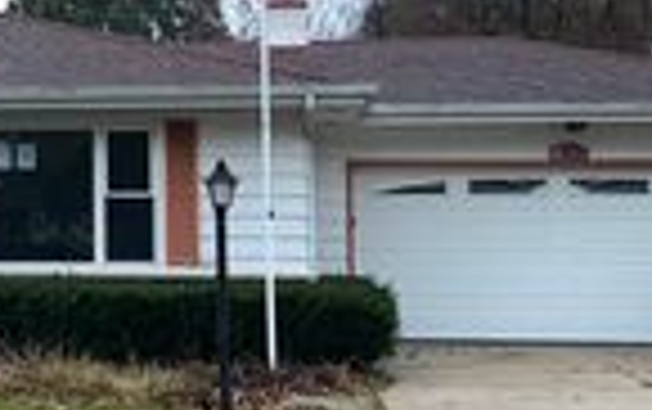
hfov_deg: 21.0
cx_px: -22
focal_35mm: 95
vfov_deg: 13.7
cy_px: 47
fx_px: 1690
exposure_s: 1/1029
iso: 125
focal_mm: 5.7
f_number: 1.5
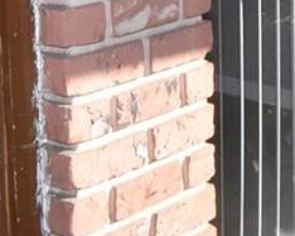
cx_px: 233
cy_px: -76
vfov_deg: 13.4
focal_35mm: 111
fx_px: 965
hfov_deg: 17.2
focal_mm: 11.5
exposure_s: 1/200
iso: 1600
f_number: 22
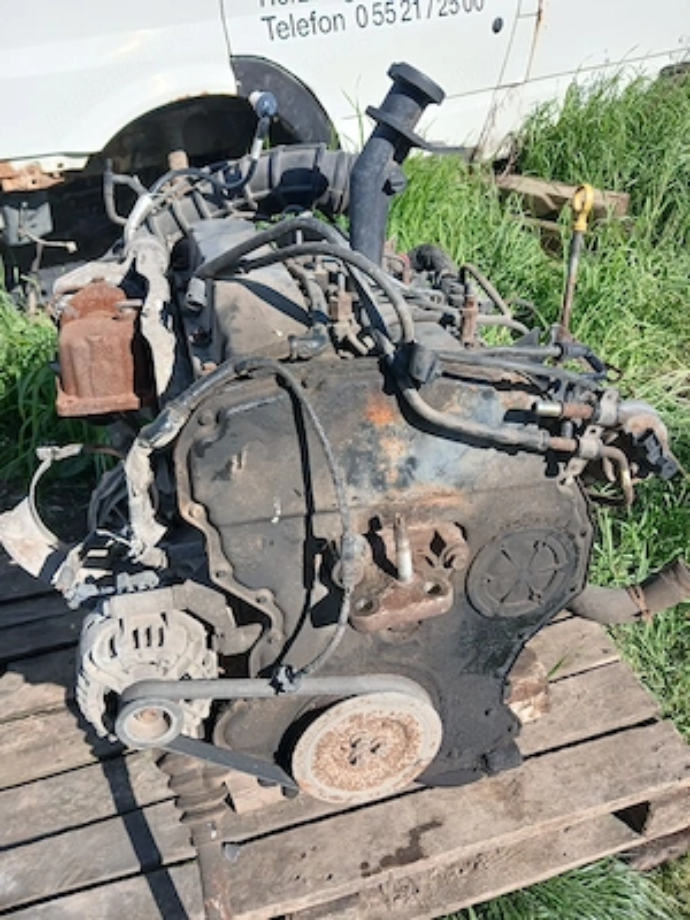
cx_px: 345
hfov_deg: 51.4
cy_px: 460
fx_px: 718
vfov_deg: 65.3
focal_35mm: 27
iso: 20
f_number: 1.8
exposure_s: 1/323
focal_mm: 3.98
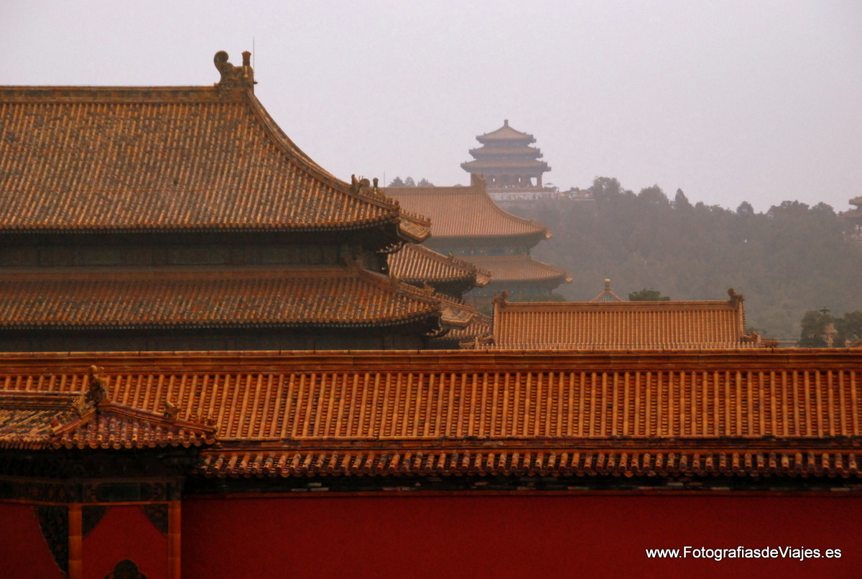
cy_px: 290
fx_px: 3096
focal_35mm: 129
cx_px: 431
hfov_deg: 15.9
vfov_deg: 10.7
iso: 800
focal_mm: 86
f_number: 5.6
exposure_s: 1/4000
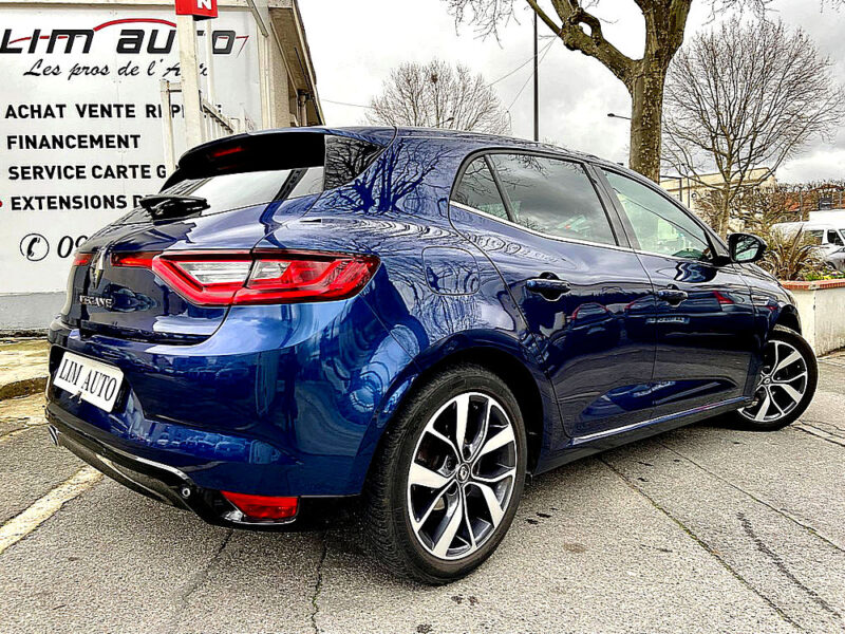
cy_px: 317
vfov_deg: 53.1
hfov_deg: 67.3
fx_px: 635
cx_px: 422
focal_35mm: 26
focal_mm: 4.25
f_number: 1.8
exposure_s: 1/121
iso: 64
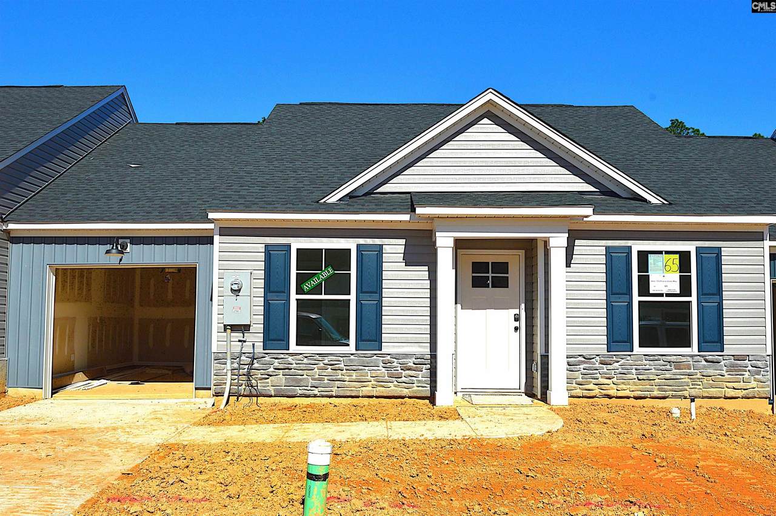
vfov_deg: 35.9
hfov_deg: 51.9
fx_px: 797
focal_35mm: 37
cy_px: 258
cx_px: 388
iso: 180
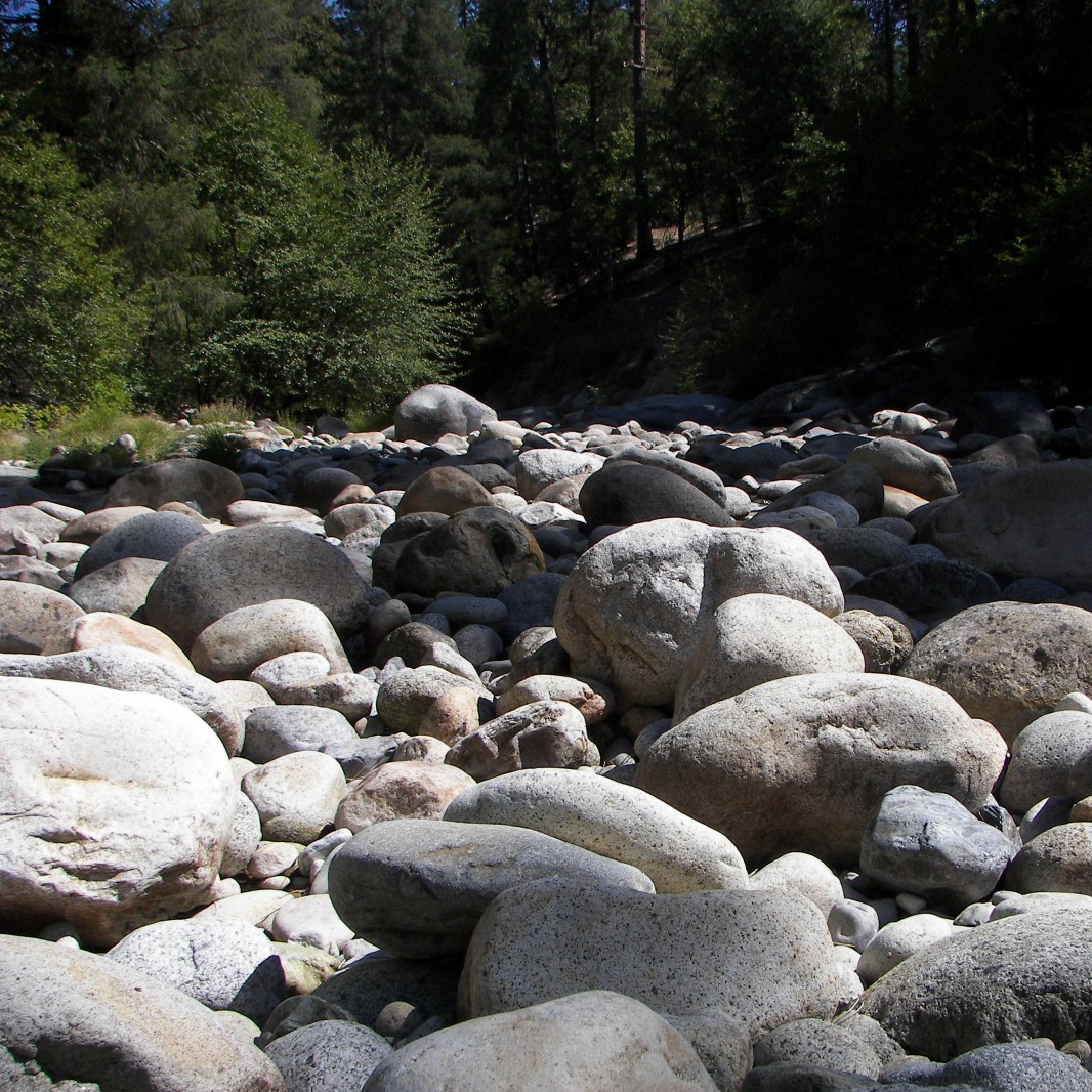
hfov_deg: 38.9
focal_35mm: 43
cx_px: 699
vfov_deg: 39.2
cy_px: 543
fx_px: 1535
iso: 64
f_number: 4
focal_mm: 6
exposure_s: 1/800
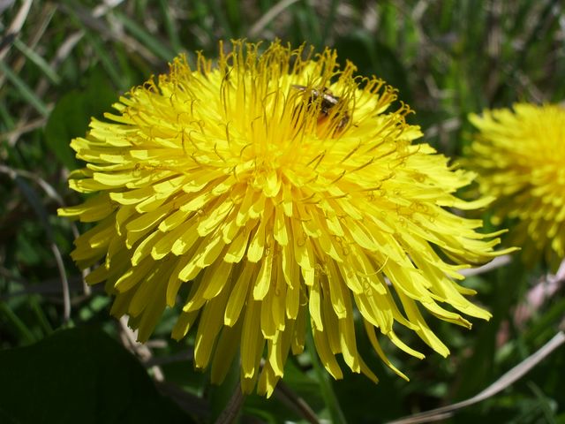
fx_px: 1012
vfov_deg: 23.7
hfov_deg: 31.2
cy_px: 212
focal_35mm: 62
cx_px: 282
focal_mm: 10.2
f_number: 5.6
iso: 50
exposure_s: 1/500
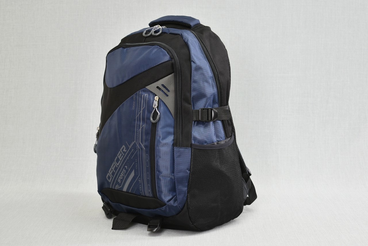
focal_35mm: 57
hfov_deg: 35.0
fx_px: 583
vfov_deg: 23.8
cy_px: 123
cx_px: 184
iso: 100
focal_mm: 38
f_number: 4.8
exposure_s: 1/5
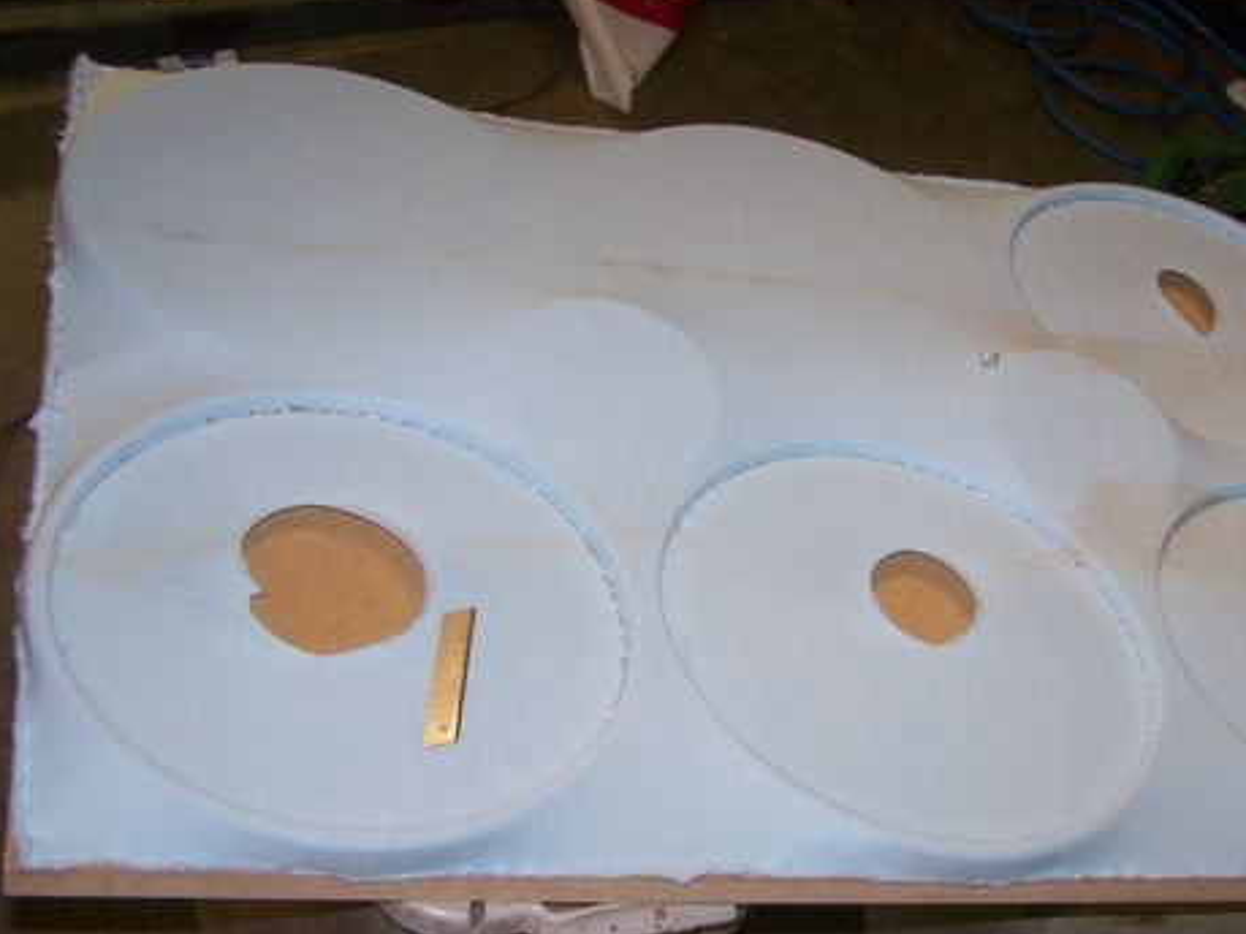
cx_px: 858
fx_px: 1907
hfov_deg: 35.7
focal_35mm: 53
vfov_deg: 27.5
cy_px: 505
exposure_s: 1/50
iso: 80
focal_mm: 6.3
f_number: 2.8
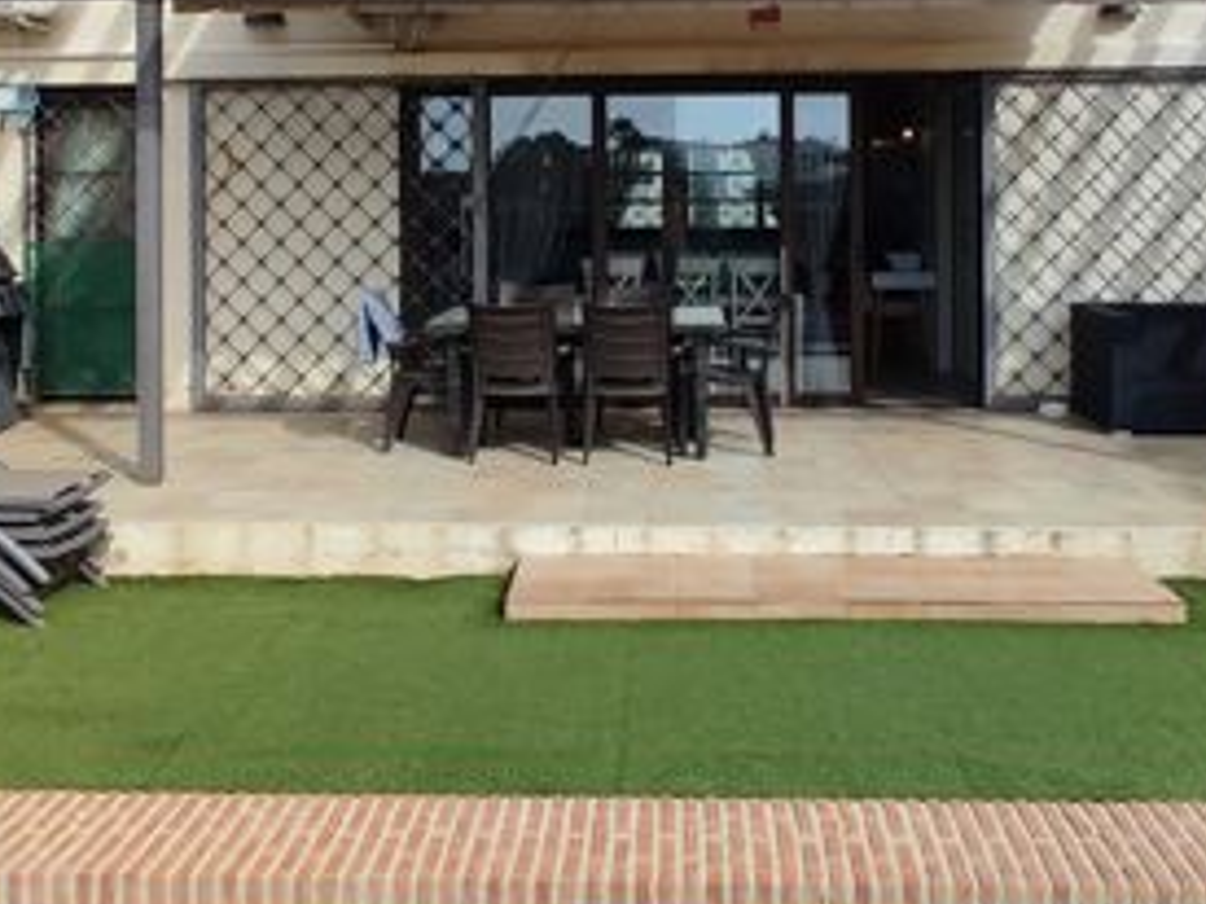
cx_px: 572
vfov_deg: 34.3
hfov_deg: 45.8
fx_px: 1428
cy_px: 208
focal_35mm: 41
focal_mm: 1.65
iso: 50
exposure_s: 1/968
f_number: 2.2
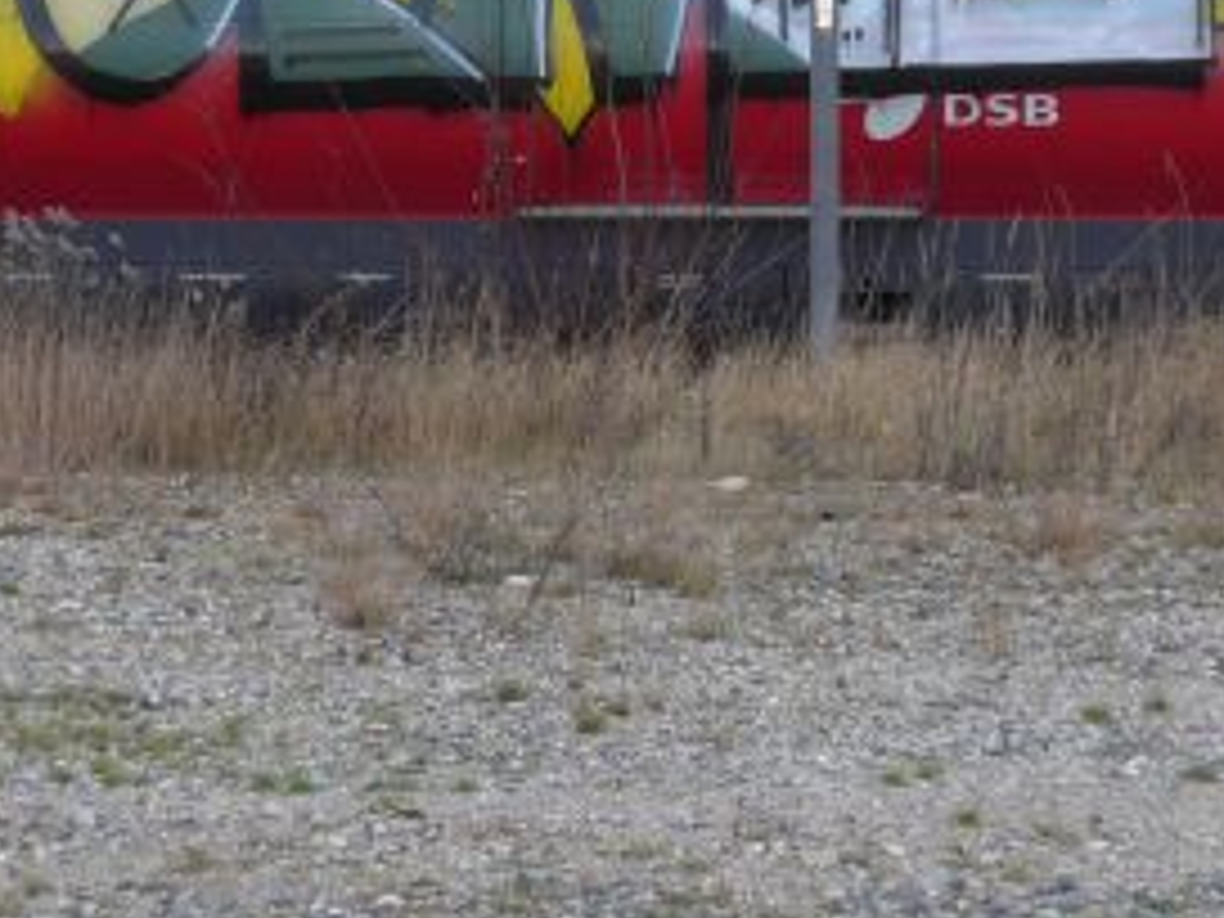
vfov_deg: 6.3
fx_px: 8309
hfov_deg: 8.4
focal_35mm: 235
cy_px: 128
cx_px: 644
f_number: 5.4
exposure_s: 1/100
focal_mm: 27.3
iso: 200
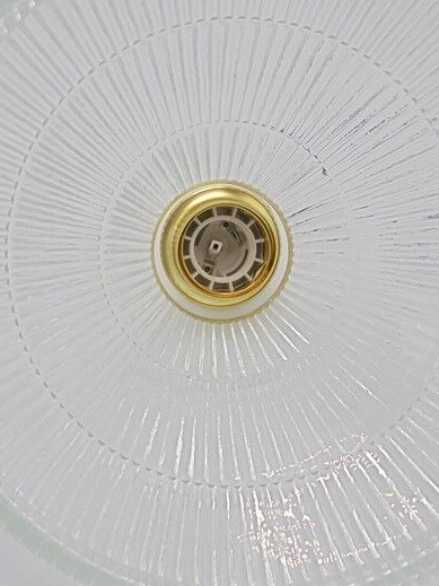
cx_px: 232
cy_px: 283
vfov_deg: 32.7
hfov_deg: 24.8
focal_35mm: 59
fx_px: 998
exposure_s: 1/400
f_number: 4
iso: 100
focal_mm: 6.1
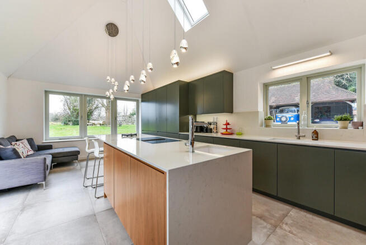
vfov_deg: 81.3
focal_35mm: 14
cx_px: 183
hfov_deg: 104.2
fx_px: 142
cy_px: 122
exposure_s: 1/20
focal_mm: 14
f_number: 9
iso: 320
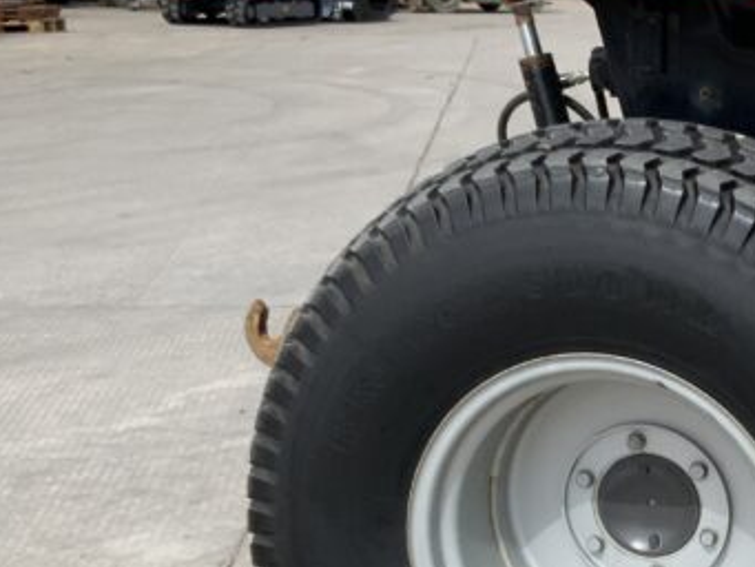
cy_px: 476
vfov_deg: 16.8
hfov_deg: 21.3
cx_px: 841
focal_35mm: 87
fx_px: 1898
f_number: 1.8
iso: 16
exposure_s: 1/1342
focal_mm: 3
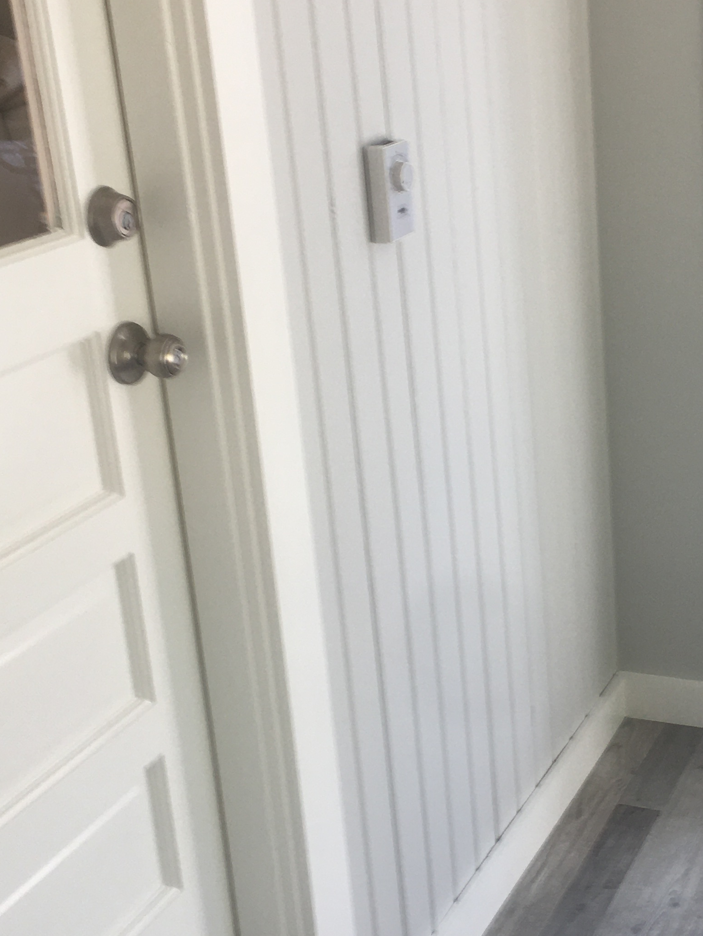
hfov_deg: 25.4
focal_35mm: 57
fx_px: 1543
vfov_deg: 33.8
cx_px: 520
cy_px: 471
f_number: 2.2
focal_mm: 4.15
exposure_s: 1/60
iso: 32
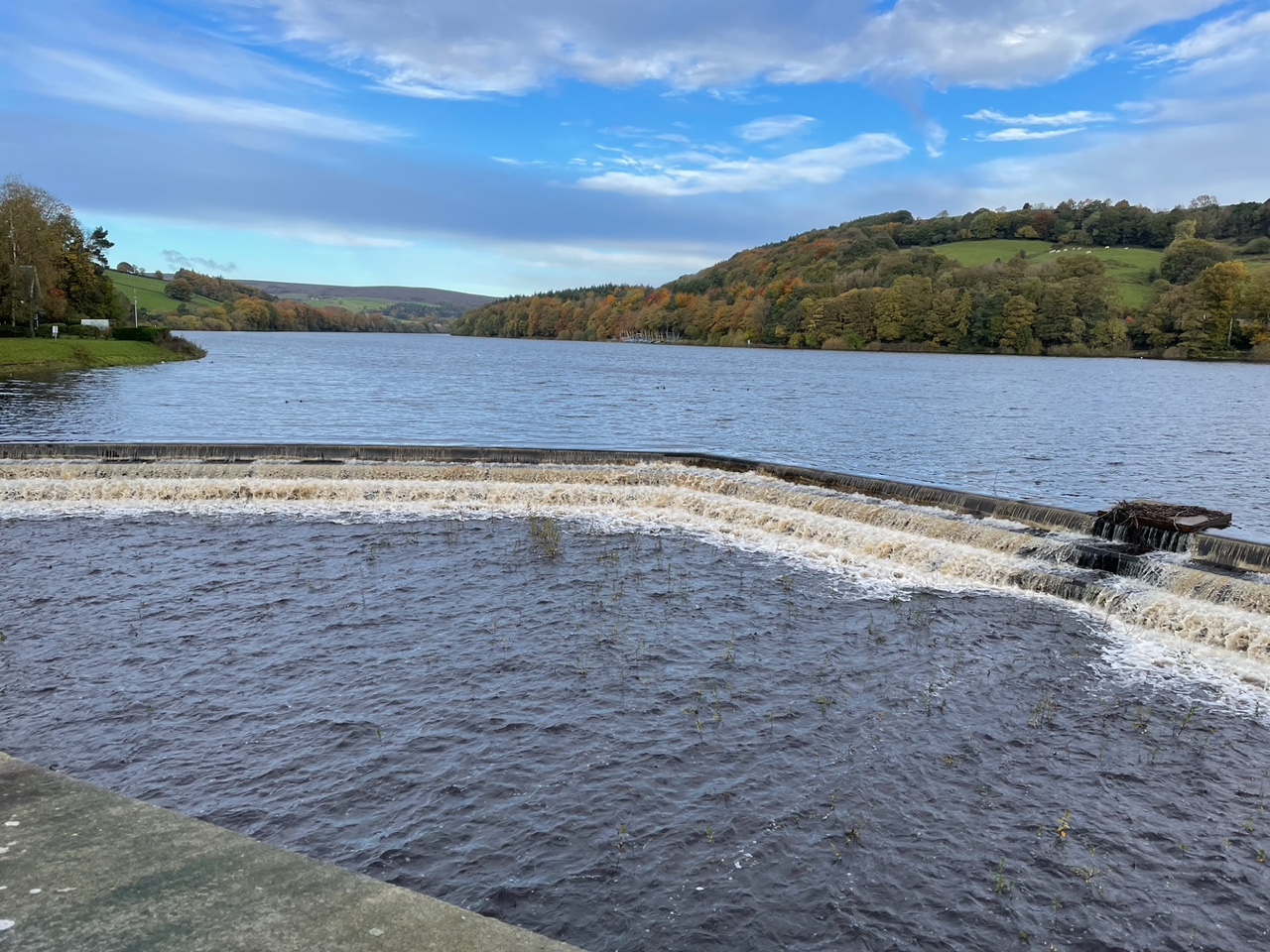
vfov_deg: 53.1
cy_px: 476
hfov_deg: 67.3
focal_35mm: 26
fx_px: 954
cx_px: 635
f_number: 1.6
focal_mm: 4.2
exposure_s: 1/1304
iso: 32
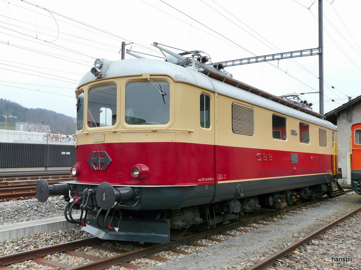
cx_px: 180
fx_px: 365
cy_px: 135
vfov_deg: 40.7
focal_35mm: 35
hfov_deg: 52.6
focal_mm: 5.7
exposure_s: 1/200
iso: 100
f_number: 4.5
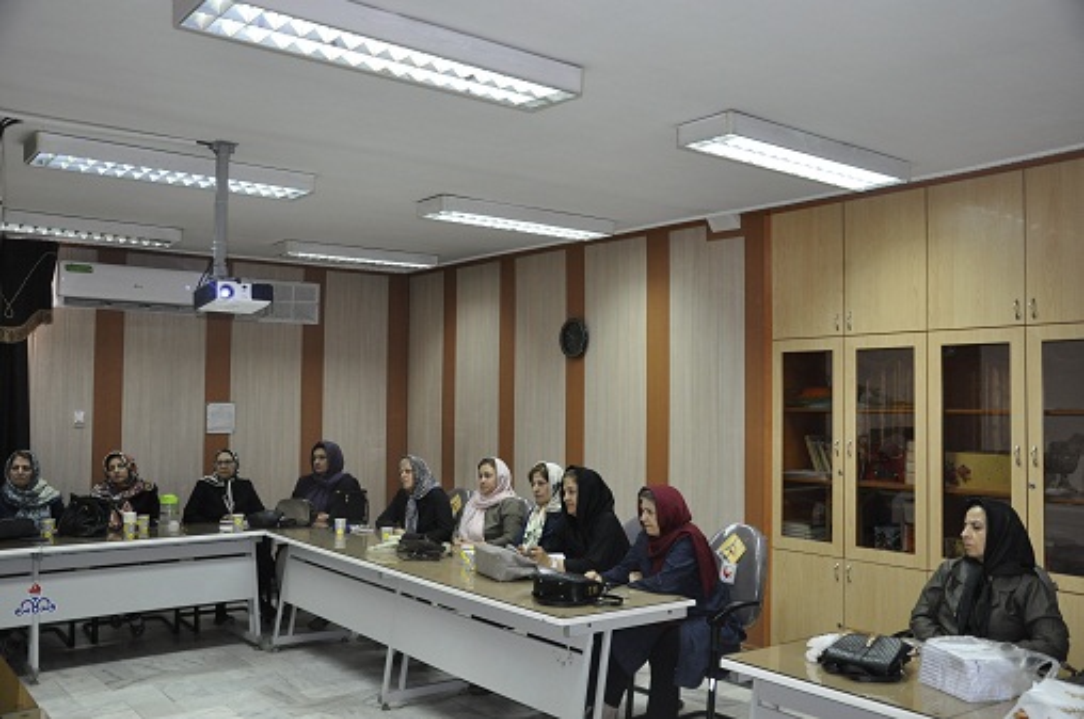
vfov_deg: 39.8
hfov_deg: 57.3
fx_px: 992
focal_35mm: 33
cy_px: 360
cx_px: 542
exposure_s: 1/60
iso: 800
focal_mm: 22
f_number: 3.8
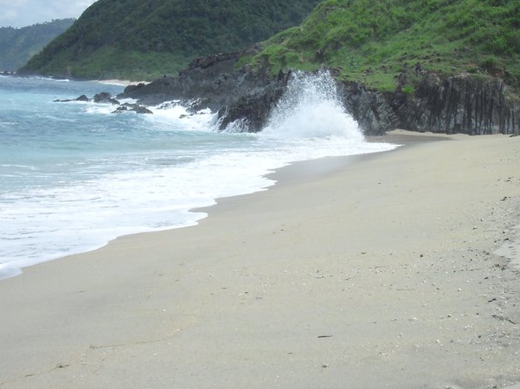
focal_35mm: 66
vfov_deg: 22.1
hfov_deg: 29.3
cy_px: 123
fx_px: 991
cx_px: 322
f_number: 8
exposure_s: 1/400
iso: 100
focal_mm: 6.2
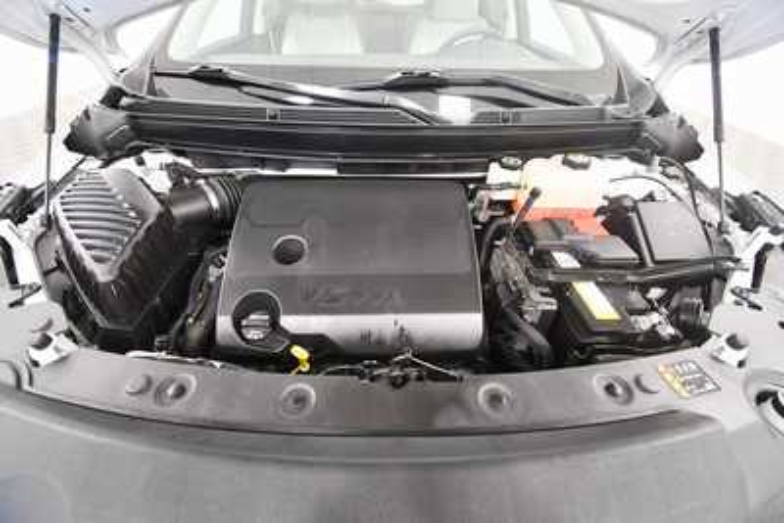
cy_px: 262
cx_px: 392
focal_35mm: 15
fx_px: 327
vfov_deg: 77.4
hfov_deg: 100.4
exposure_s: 1/80
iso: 3200
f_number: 4.5
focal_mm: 10
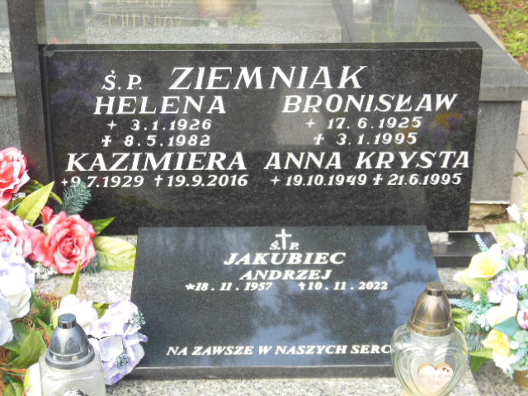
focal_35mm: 66
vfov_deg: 22.3
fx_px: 1007
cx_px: 264
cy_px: 198
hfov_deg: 29.4
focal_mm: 11.7
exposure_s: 1/80
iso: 125
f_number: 4.3
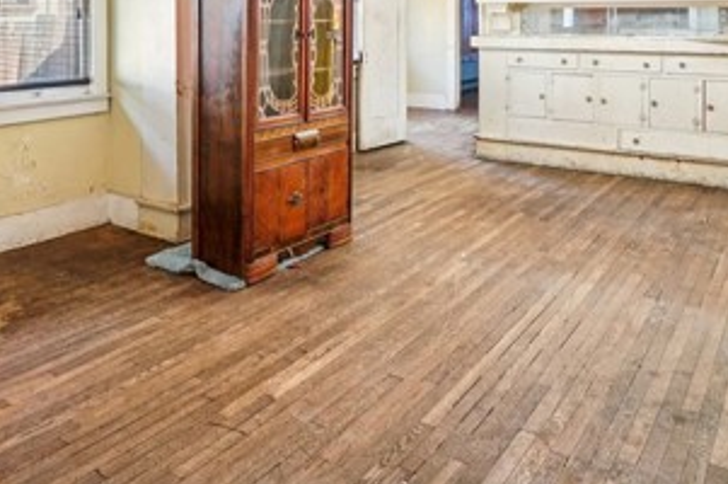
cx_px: 191
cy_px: 34
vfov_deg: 36.0
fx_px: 687
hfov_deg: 53.6
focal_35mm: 34
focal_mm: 16
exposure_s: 1/4
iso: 400
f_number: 8
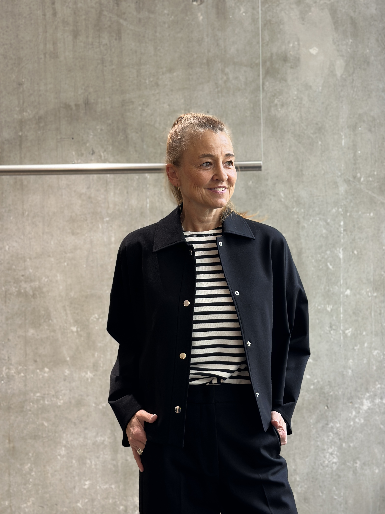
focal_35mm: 48
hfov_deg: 30.3
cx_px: 192
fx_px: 712
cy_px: 257
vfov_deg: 39.7
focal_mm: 6.86
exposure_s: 1/103
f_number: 1.78
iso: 125
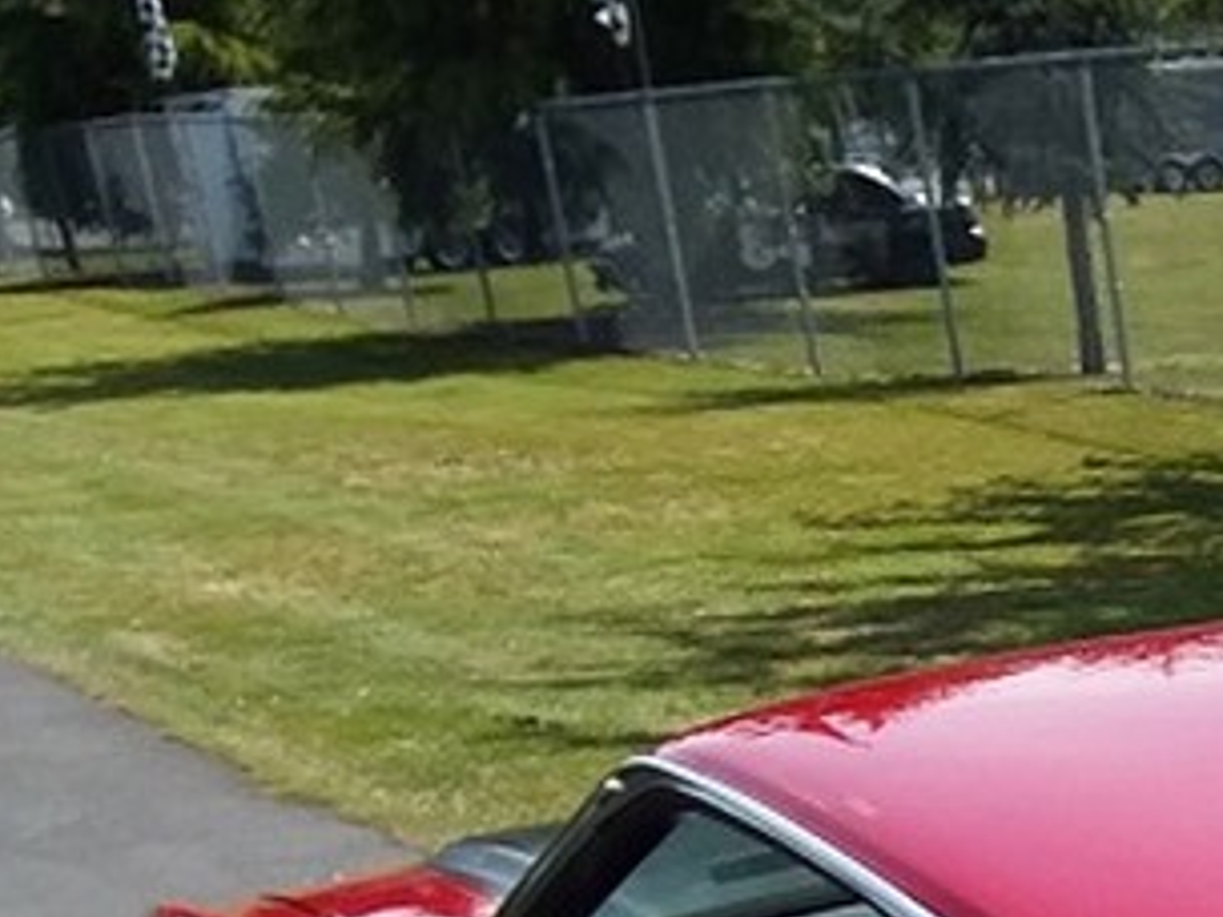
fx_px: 3215
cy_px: 1532
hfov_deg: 18.3
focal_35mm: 91
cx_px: 2012
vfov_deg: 14.7
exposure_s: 1/1223
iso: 50
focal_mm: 2.91
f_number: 1.9
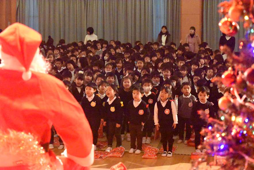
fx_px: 494
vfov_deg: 19.5
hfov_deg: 28.8
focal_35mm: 70
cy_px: 85
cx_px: 127
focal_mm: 70
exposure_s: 1/160
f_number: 6.3
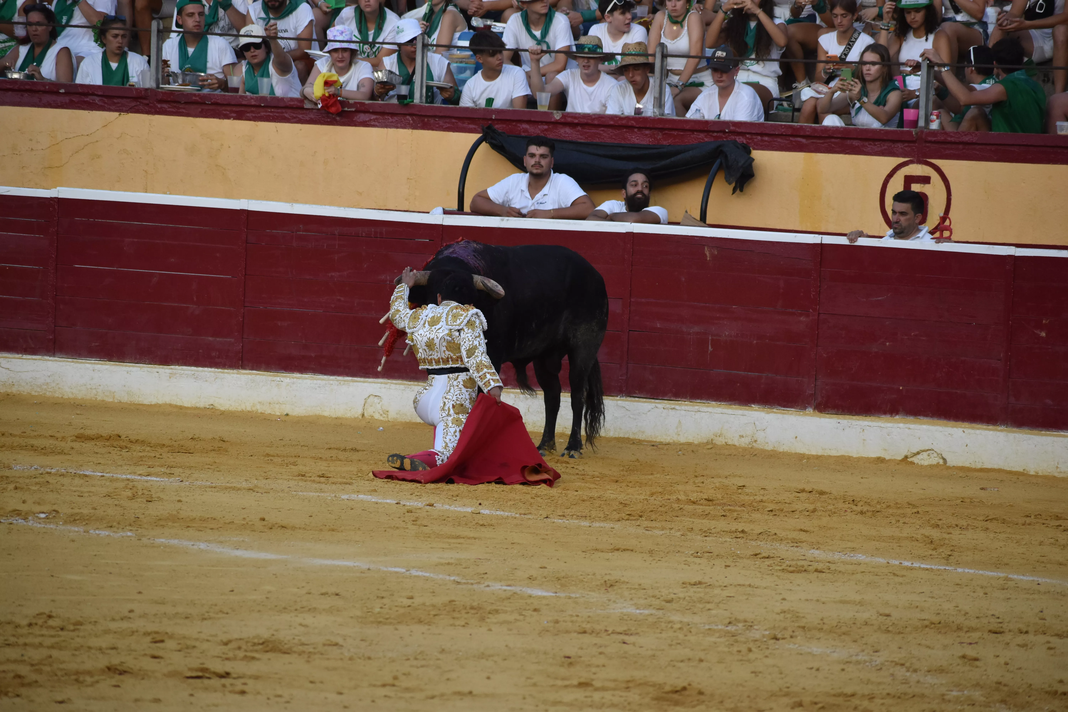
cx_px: 534
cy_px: 356
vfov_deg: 6.1
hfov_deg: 9.1
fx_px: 6674
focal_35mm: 225
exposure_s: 1/1250
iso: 800
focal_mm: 150
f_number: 5
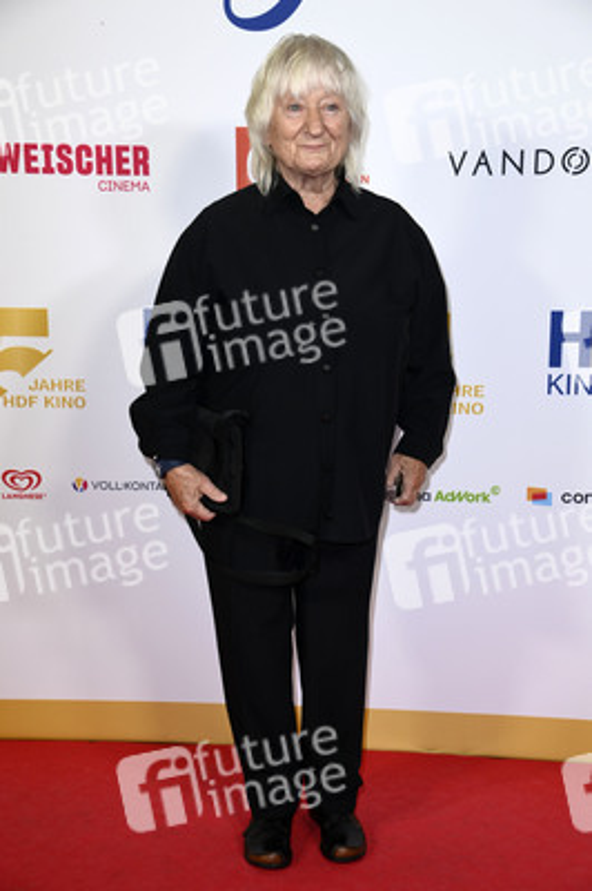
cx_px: 296
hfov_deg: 21.9
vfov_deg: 32.4
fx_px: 1532
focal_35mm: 62
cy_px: 446
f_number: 5.6
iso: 640
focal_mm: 62
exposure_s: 1/200
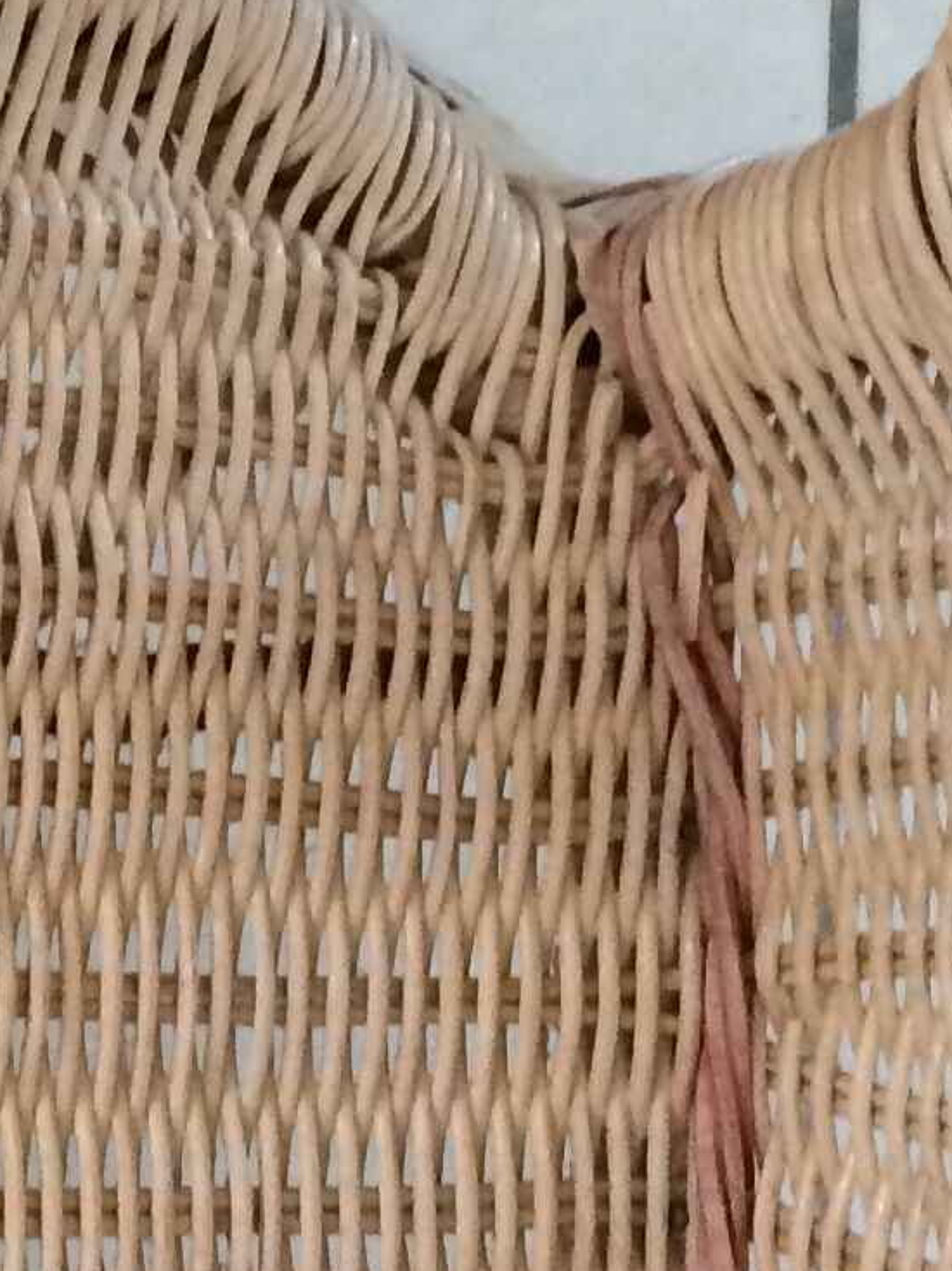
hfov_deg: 10.8
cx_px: -713
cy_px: 599
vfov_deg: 15.3
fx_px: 4733
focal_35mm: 129
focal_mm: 4.15
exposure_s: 1/33
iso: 250
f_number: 2.2
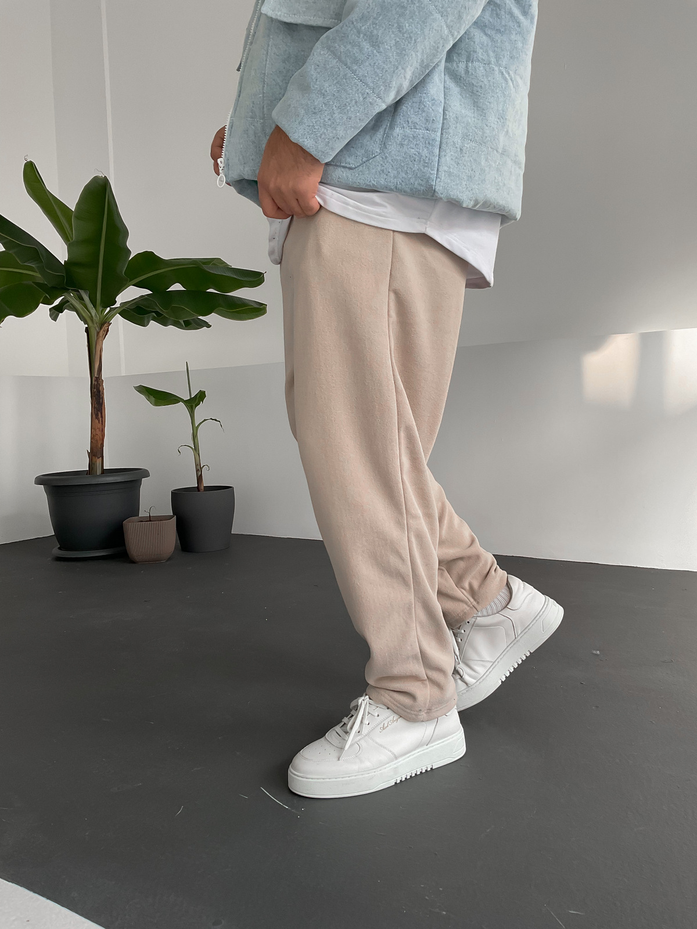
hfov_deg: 48.2
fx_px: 779
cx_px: 348
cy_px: 464
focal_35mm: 29
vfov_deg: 61.7
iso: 40
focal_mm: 3
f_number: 1.8
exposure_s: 1/120
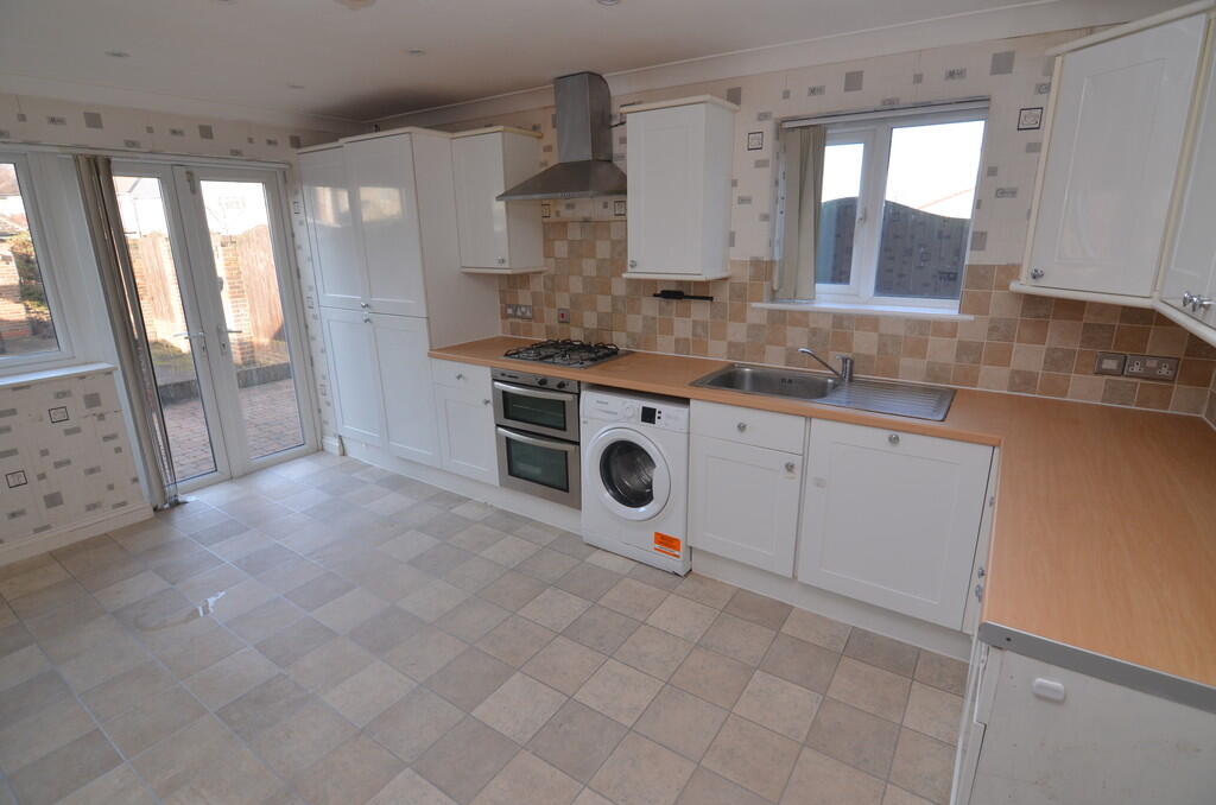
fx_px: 556
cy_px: 402
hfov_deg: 95.1
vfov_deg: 71.8
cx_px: 608
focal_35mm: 16
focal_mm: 11
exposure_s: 1/125
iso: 400
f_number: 5.6
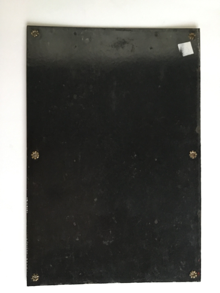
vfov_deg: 58.4
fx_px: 263
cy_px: 146
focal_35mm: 31
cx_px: 110
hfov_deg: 45.4
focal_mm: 3.3
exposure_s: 1/33
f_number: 2.4
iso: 250
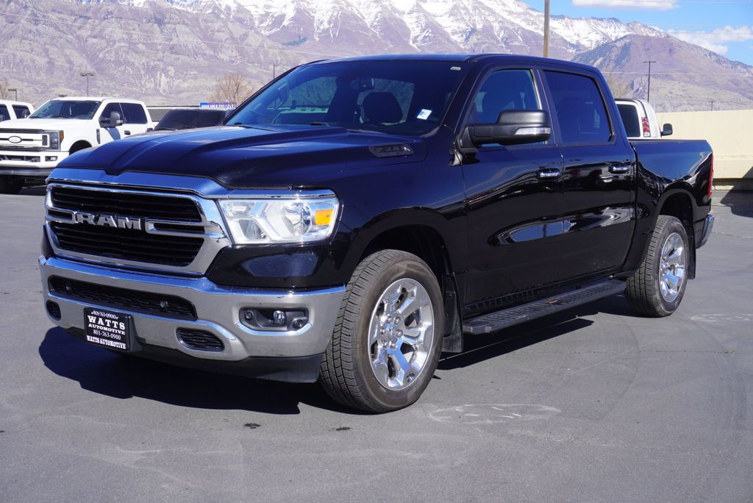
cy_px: 252
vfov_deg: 29.0
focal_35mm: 46
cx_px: 376
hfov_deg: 42.3
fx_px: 973
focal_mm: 31
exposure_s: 1/125
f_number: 10
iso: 100
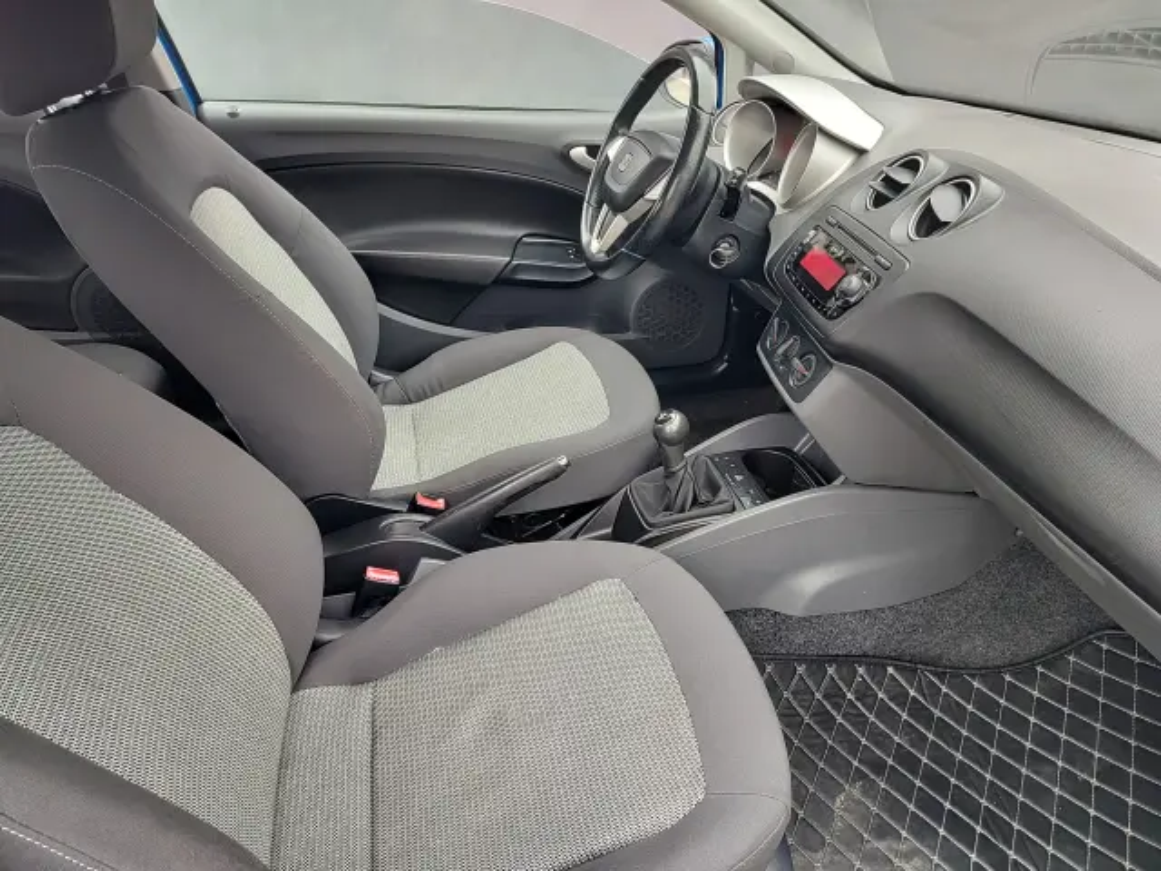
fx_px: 771
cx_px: 580
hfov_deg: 73.9
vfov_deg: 58.9
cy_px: 436
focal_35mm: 23
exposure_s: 1/50
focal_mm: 5.56
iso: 179
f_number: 1.8
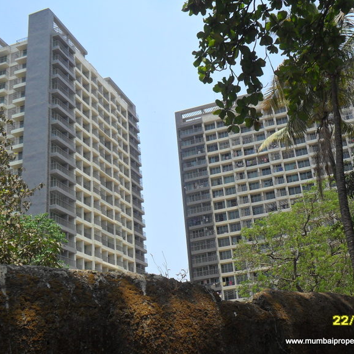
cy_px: 176
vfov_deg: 38.3
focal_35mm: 44
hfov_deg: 38.3
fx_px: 509
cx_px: 190
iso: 100
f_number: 4
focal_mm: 6.6
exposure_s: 1/1000
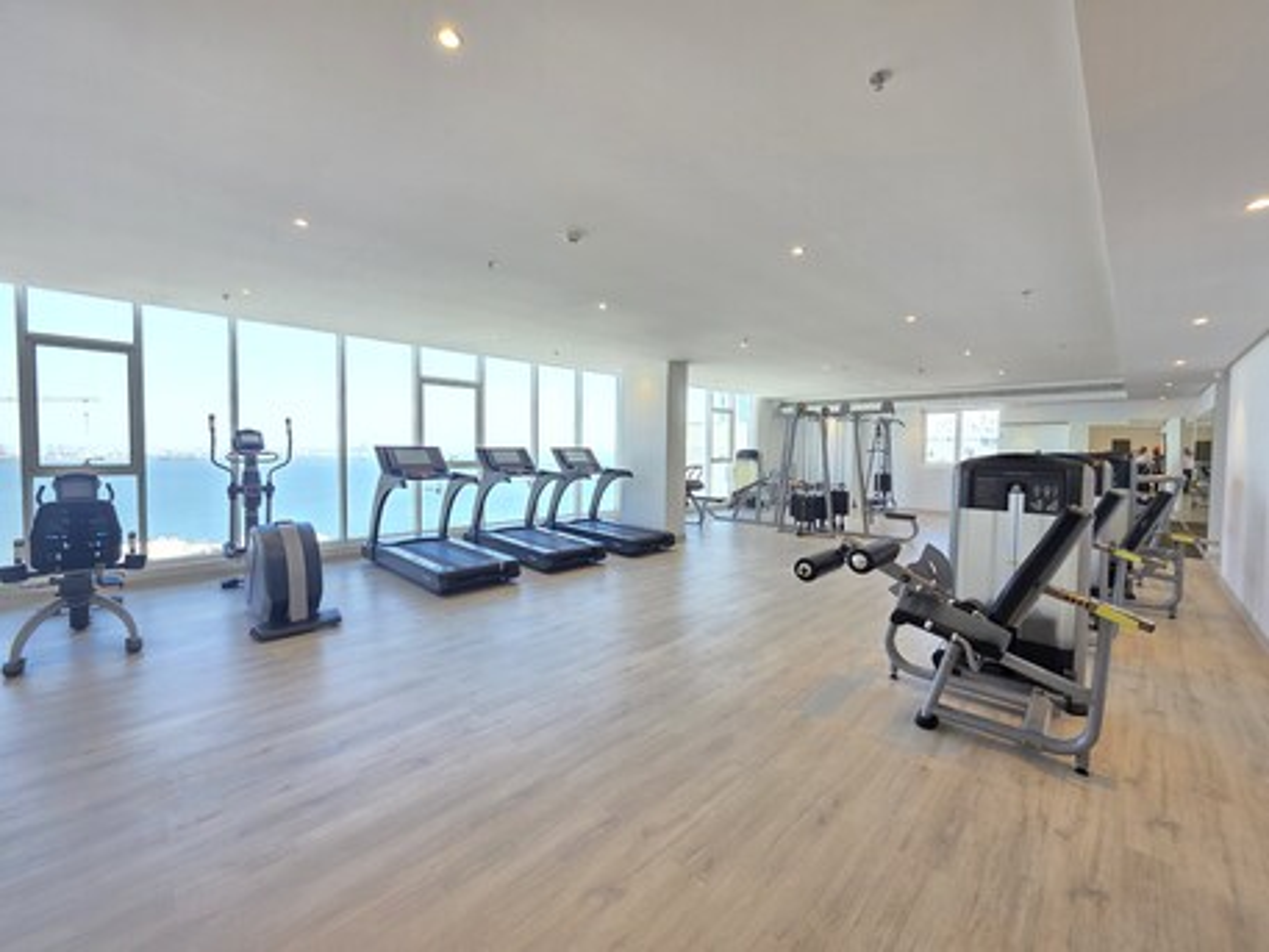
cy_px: 476
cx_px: 634
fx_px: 477
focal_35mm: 13
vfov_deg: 89.9
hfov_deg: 106.2
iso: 100
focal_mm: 2.2
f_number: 1.9
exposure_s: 1/100
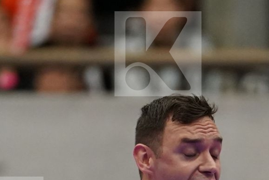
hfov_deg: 2.2
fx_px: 6995
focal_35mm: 936
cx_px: 158
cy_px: 219
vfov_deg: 1.5
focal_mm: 200
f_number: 2.8
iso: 3200
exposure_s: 1/1000
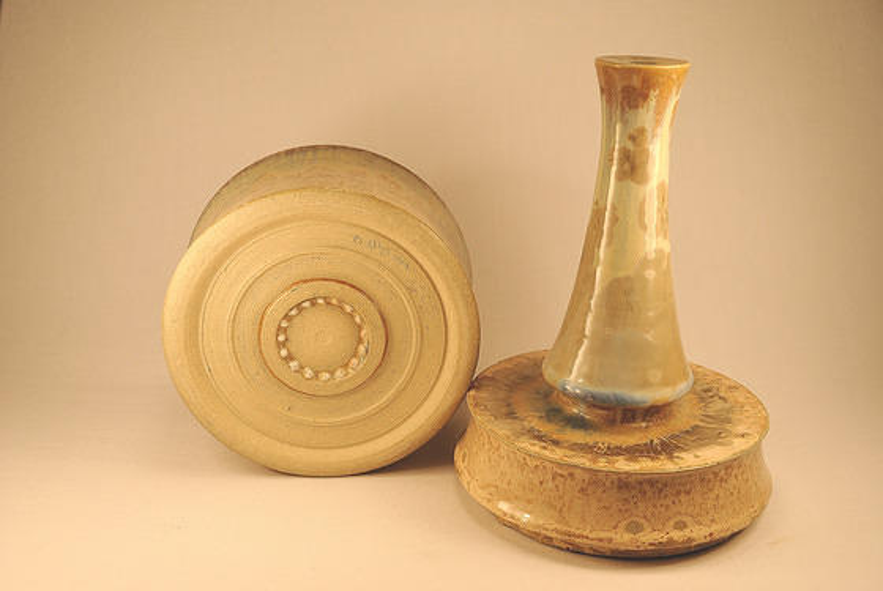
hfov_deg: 43.6
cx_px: 442
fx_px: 1105
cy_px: 296
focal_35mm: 45
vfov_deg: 30.0
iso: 100
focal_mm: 30
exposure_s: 1/400
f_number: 8
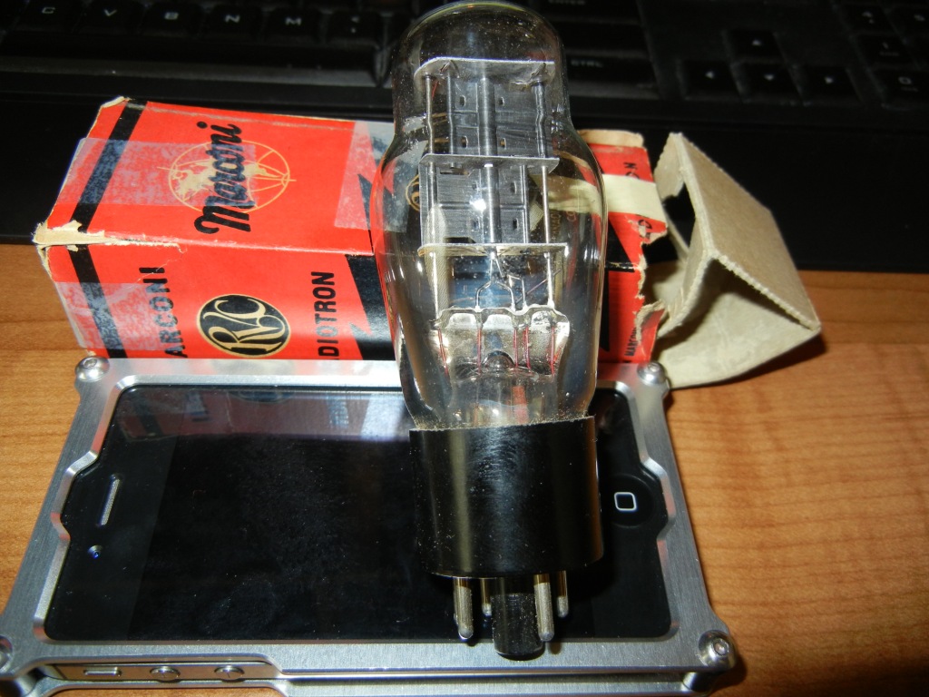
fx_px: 805
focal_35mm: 30
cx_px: 464
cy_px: 348
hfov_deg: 60.0
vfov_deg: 46.8
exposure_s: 1/30
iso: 200
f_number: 3.5
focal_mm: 5.4
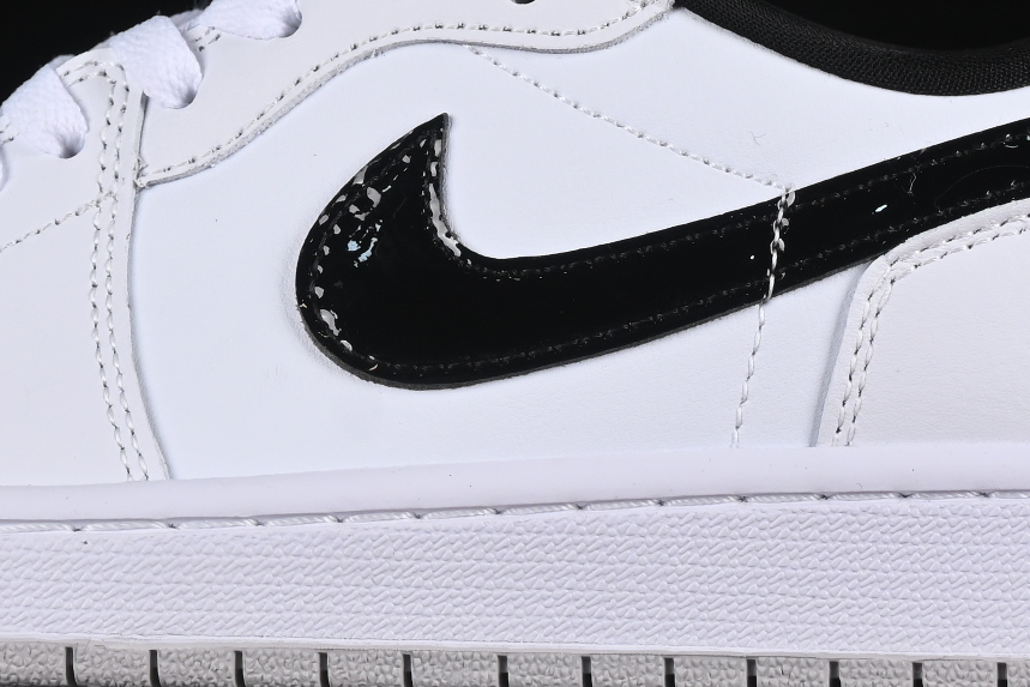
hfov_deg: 8.5
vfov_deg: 5.6
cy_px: 6
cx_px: 319
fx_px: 6953
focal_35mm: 243
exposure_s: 1/100
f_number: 8
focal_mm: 50
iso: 160
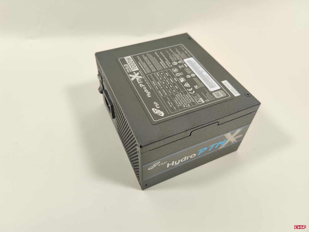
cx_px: 154
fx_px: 223
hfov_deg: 69.4
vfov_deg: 54.9
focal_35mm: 25
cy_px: 116
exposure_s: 1/100
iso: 69
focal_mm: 6.78
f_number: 1.85
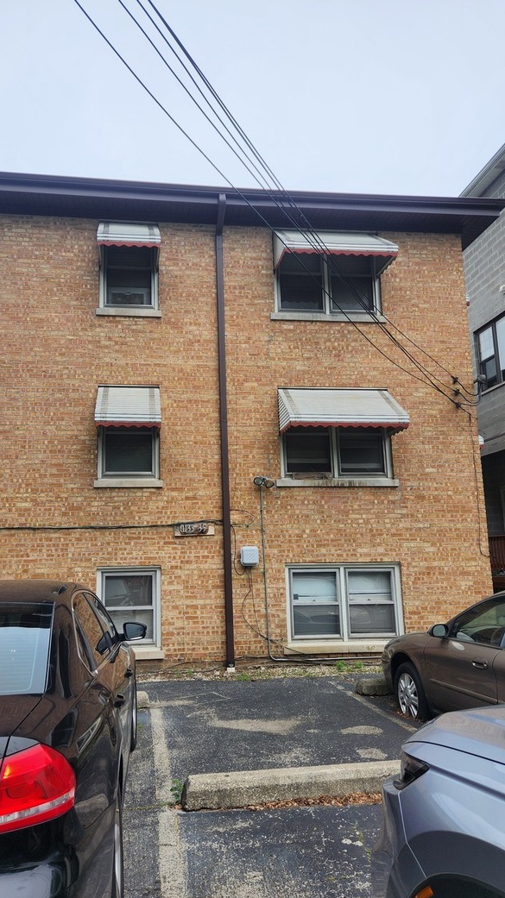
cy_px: 452
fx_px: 619
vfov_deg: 71.9
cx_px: 201
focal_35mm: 26
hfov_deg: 44.1
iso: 20
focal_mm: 5.4
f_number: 1.8
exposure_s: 1/1538
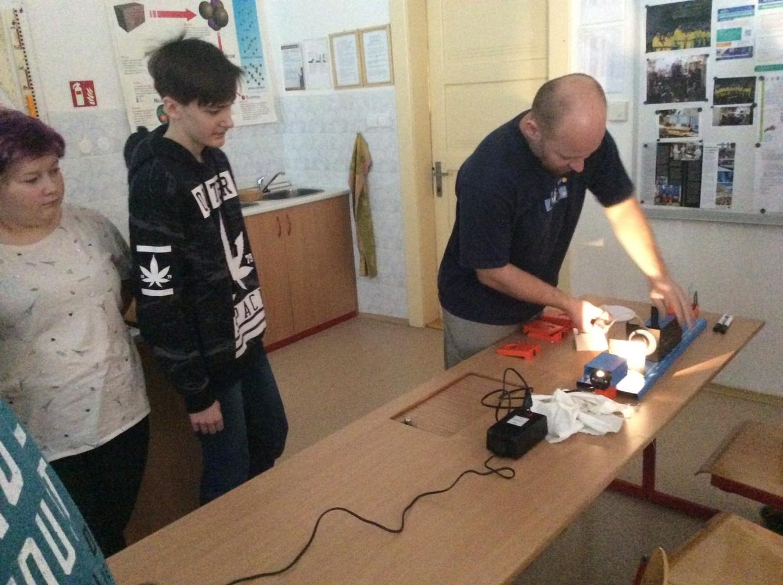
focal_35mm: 32
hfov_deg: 56.9
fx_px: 723
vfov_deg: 44.0
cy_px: 292
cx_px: 392
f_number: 2.4
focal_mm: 3.3
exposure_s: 1/17
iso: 800
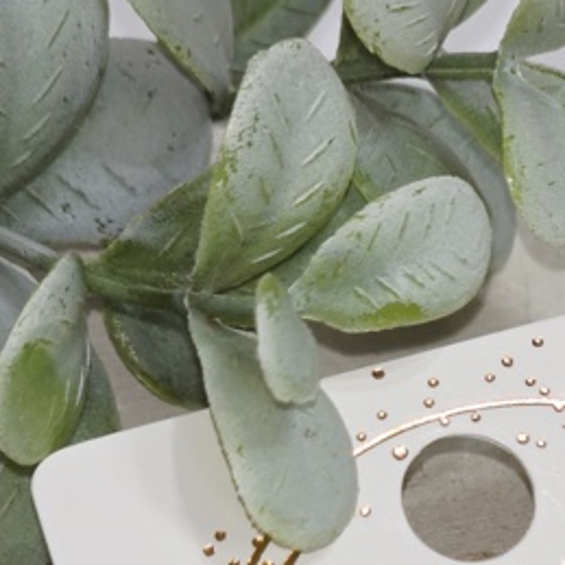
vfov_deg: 10.4
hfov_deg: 10.5
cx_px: 525
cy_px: 683
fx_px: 3047
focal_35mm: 165
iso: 80
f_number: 2.4
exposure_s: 1/120
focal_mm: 7.9
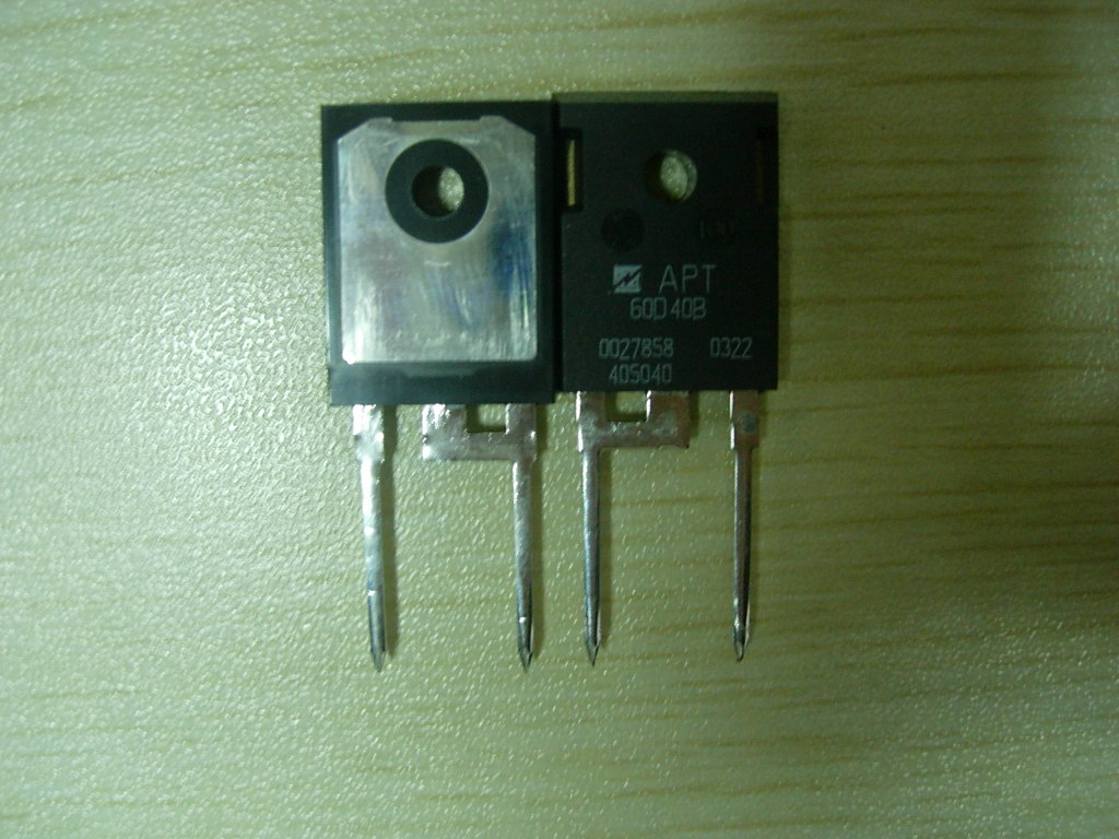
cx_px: 560
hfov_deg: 49.0
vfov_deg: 37.7
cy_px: 420
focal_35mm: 38
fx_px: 1228
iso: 200
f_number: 2.8
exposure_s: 1/10.6
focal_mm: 7.8
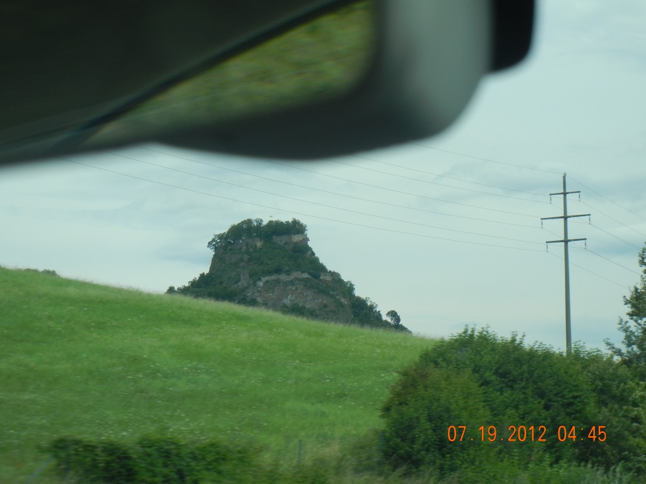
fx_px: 2165
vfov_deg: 12.8
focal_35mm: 116
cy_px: 242
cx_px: 323
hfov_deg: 17.0
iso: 160
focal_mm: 20.9
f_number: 9.2
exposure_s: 1/190
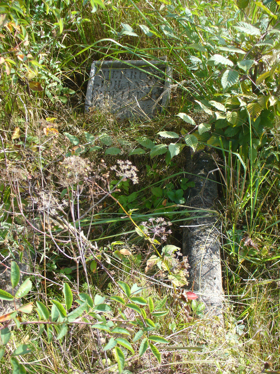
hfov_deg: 38.7
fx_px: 399
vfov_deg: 50.1
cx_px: 140
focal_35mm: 37
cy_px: 187
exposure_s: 1/250
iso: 80
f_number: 2.8
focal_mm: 6.1
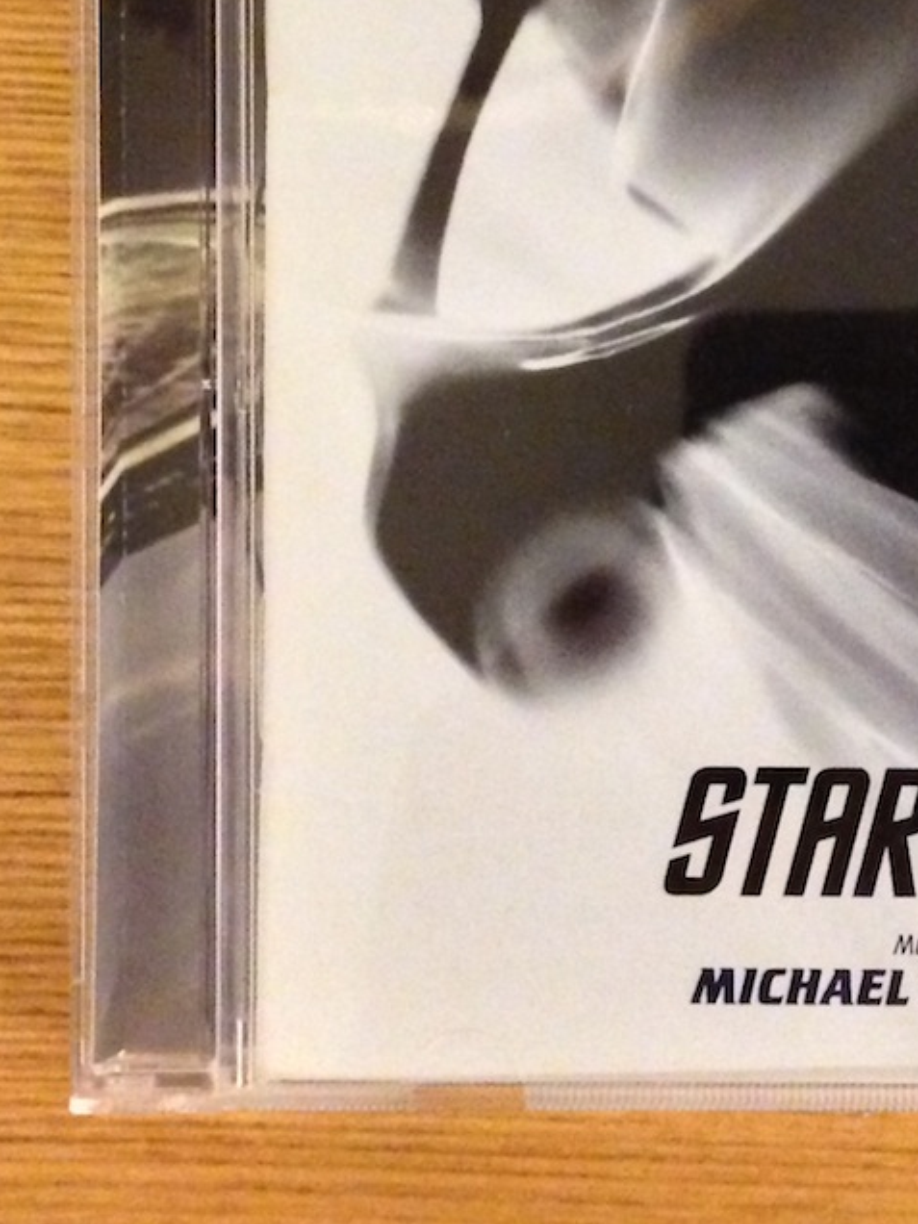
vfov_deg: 23.4
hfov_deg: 17.3
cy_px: 395
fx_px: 2935
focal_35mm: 83
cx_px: 930
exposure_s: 1/15
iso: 800
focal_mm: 4.13
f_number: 2.4
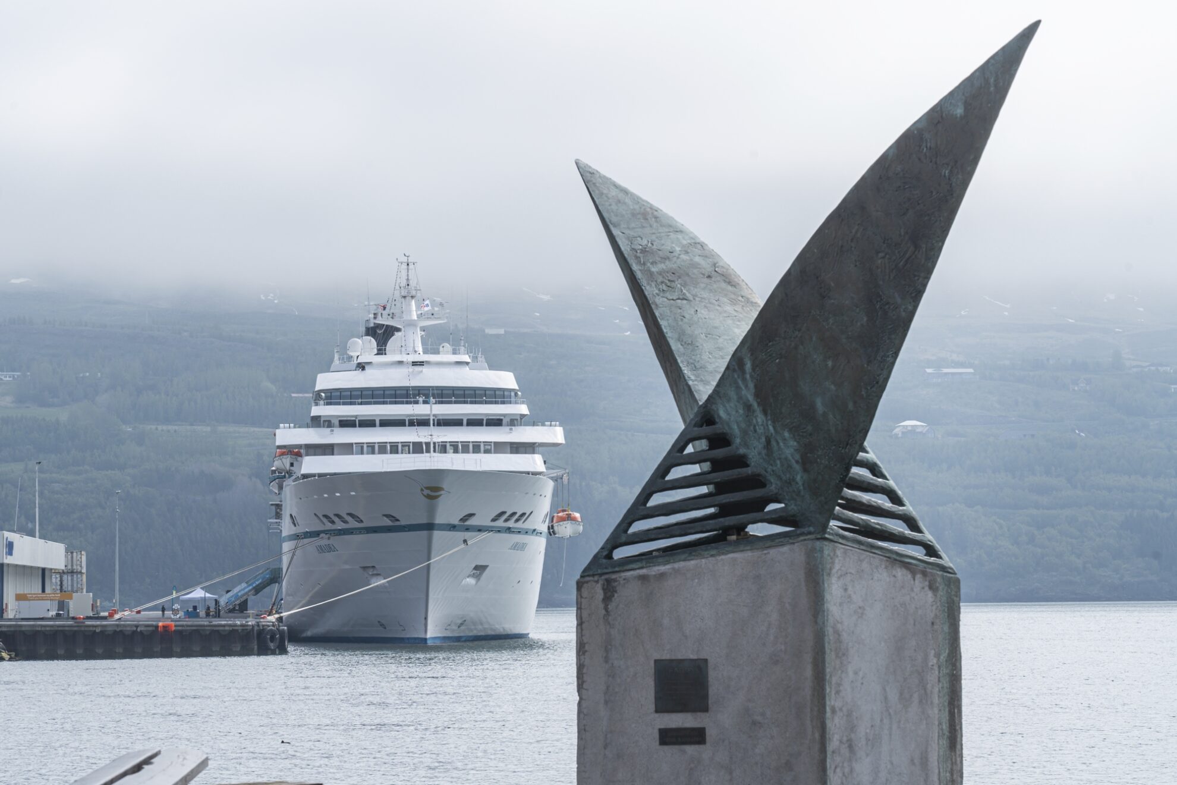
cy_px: 392
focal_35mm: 105
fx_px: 3433
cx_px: 588
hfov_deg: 19.5
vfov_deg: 13.0
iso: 200
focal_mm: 105
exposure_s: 1/320
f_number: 11
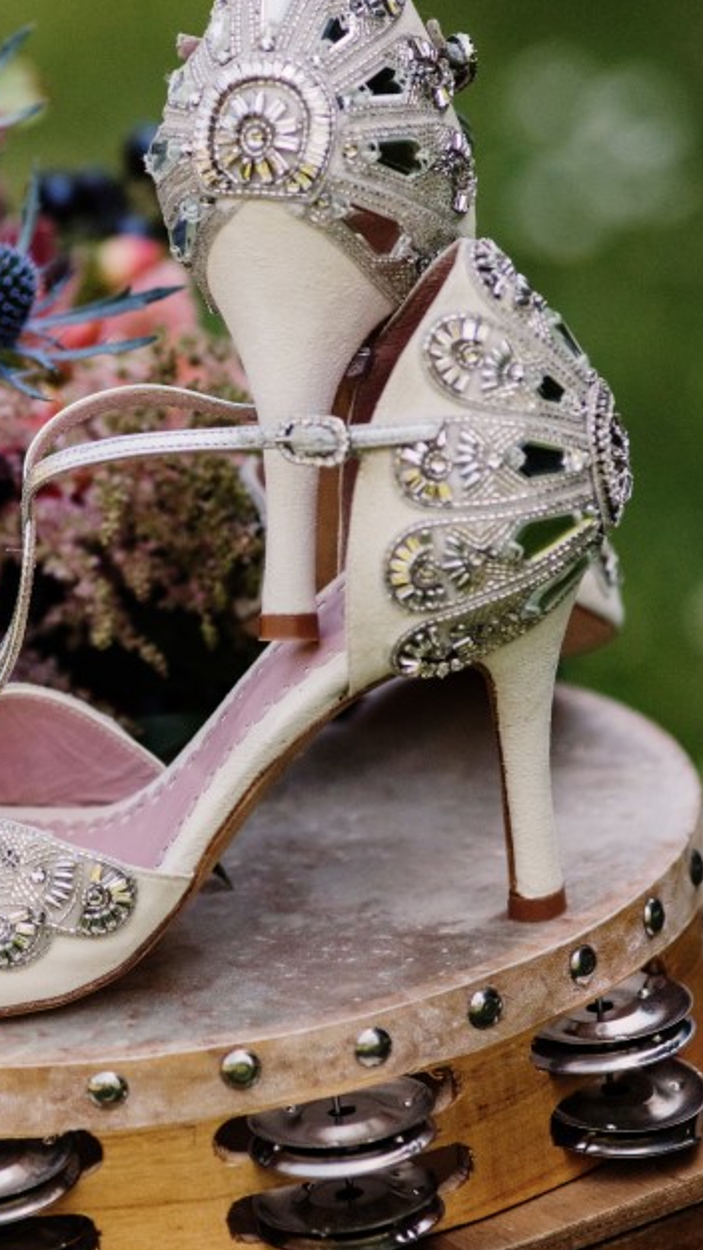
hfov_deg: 5.0
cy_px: 648
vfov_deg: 8.8
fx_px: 8088
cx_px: 54
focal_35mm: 244
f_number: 4
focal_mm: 135
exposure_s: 1/6400
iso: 1250
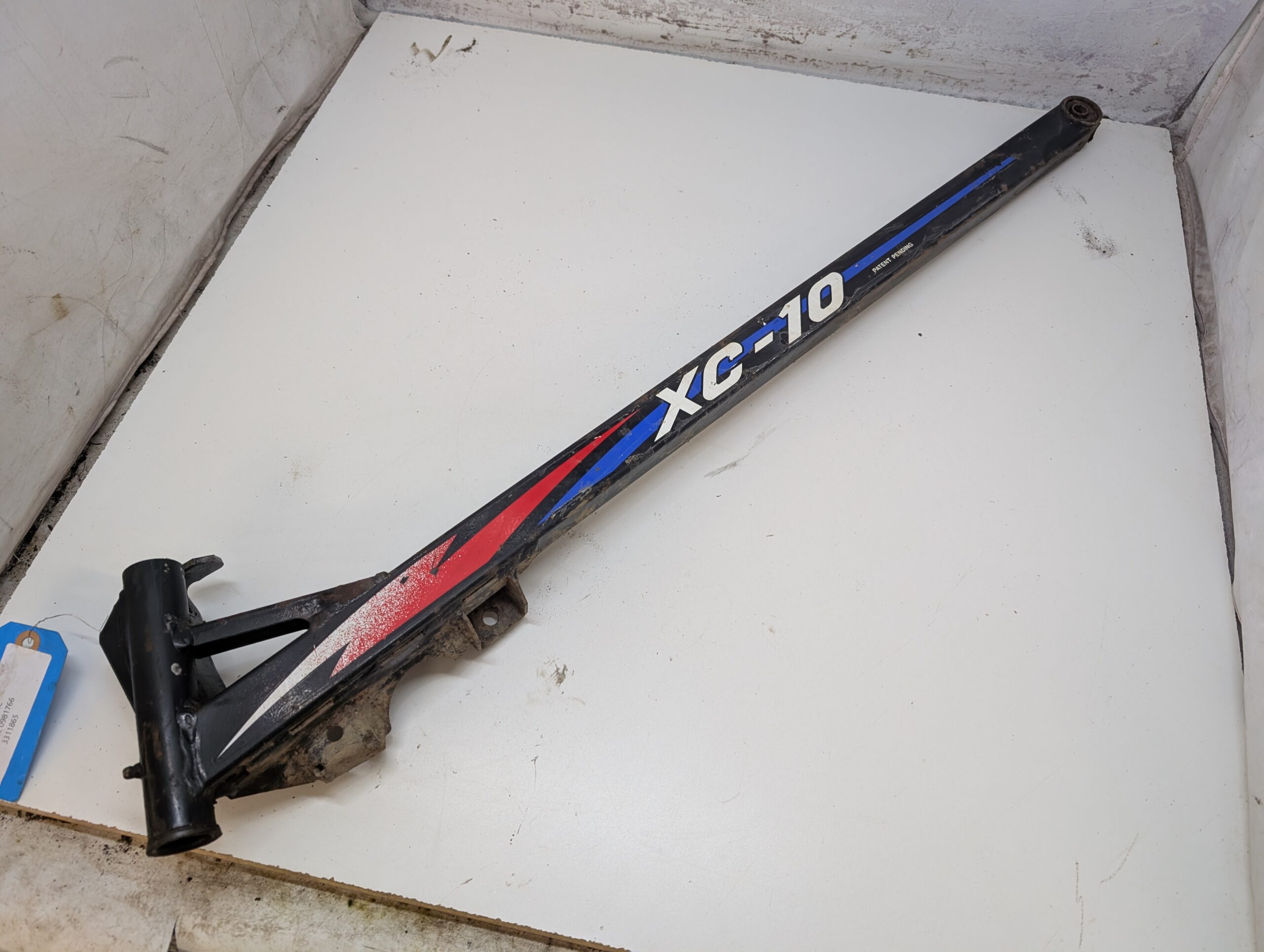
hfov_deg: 71.5
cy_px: 476
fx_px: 878
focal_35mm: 24
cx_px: 632
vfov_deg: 56.9
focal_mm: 6.9
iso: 109
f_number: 1.68
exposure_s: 1/58.4
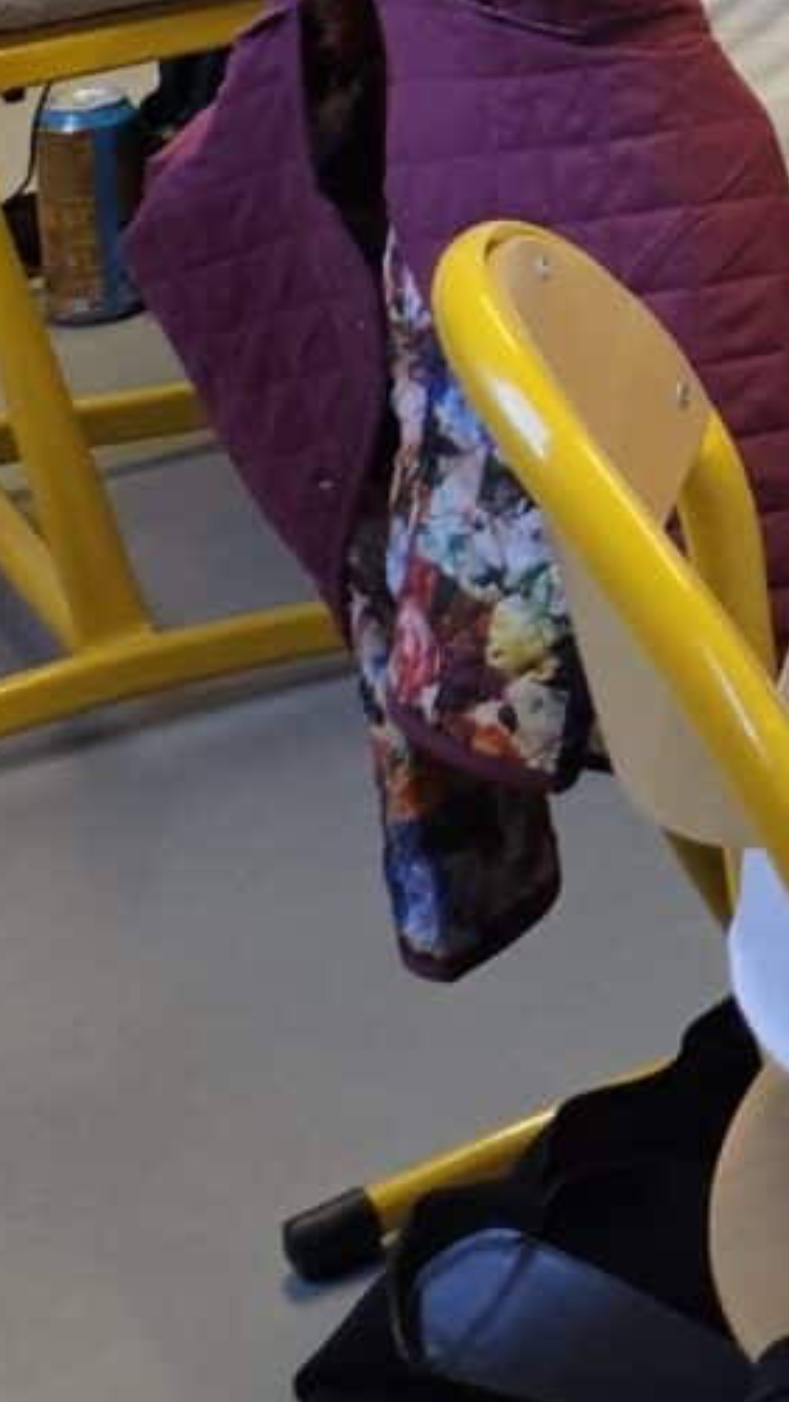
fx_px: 4758
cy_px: -831
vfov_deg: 15.2
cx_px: 3564
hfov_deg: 6.6
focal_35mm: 128
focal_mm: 5.4
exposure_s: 1/100
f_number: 1.8
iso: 100
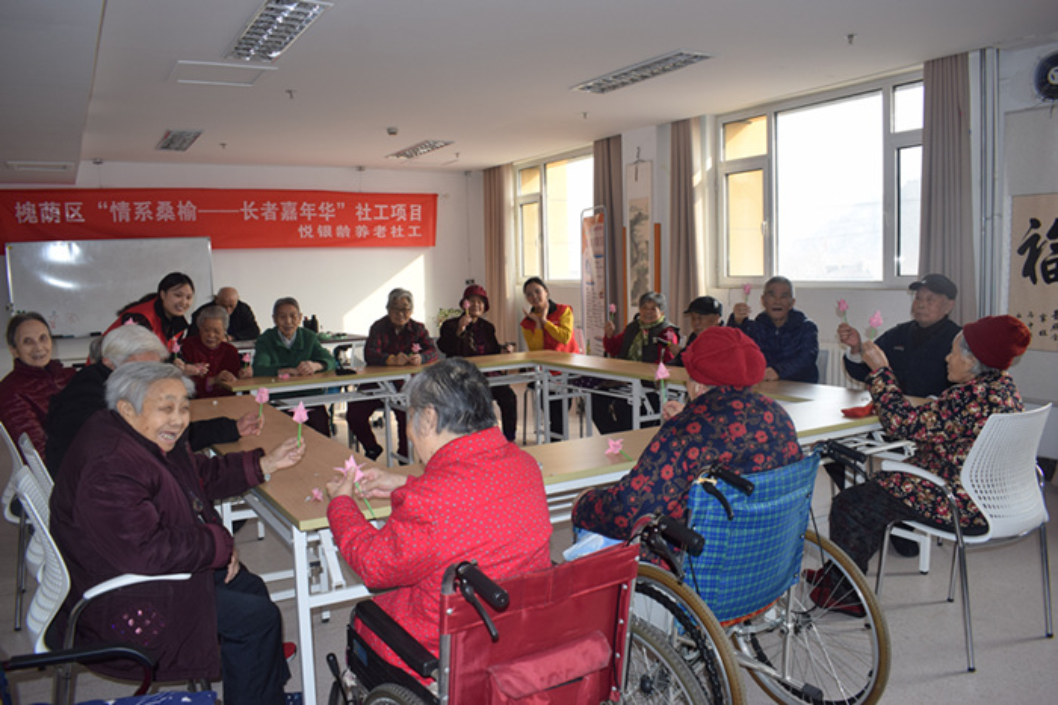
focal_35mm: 27
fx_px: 793
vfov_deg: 47.9
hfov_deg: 67.4
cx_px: 529
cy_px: 352
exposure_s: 1/125
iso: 360
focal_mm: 18
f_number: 5.6
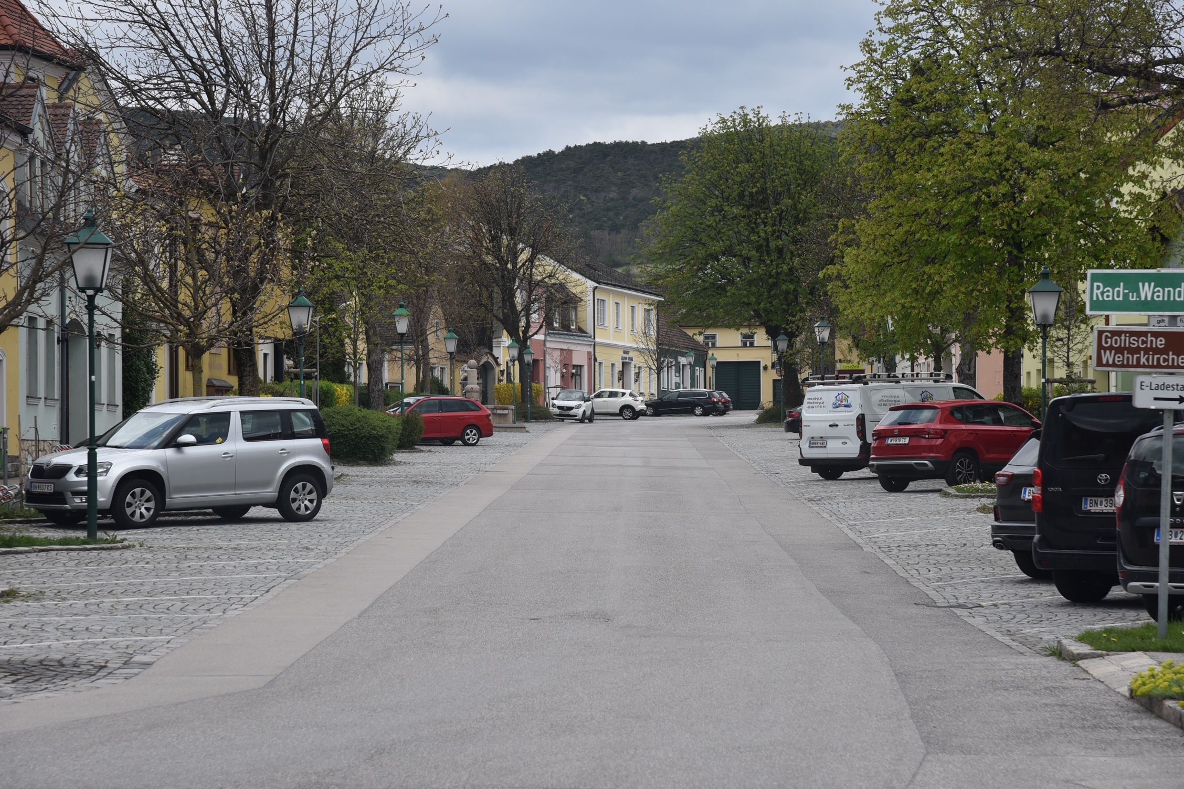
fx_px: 3453
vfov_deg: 13.0
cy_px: 394
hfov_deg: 19.5
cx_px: 592
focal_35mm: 105
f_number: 9
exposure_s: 1/320
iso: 200
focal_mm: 105
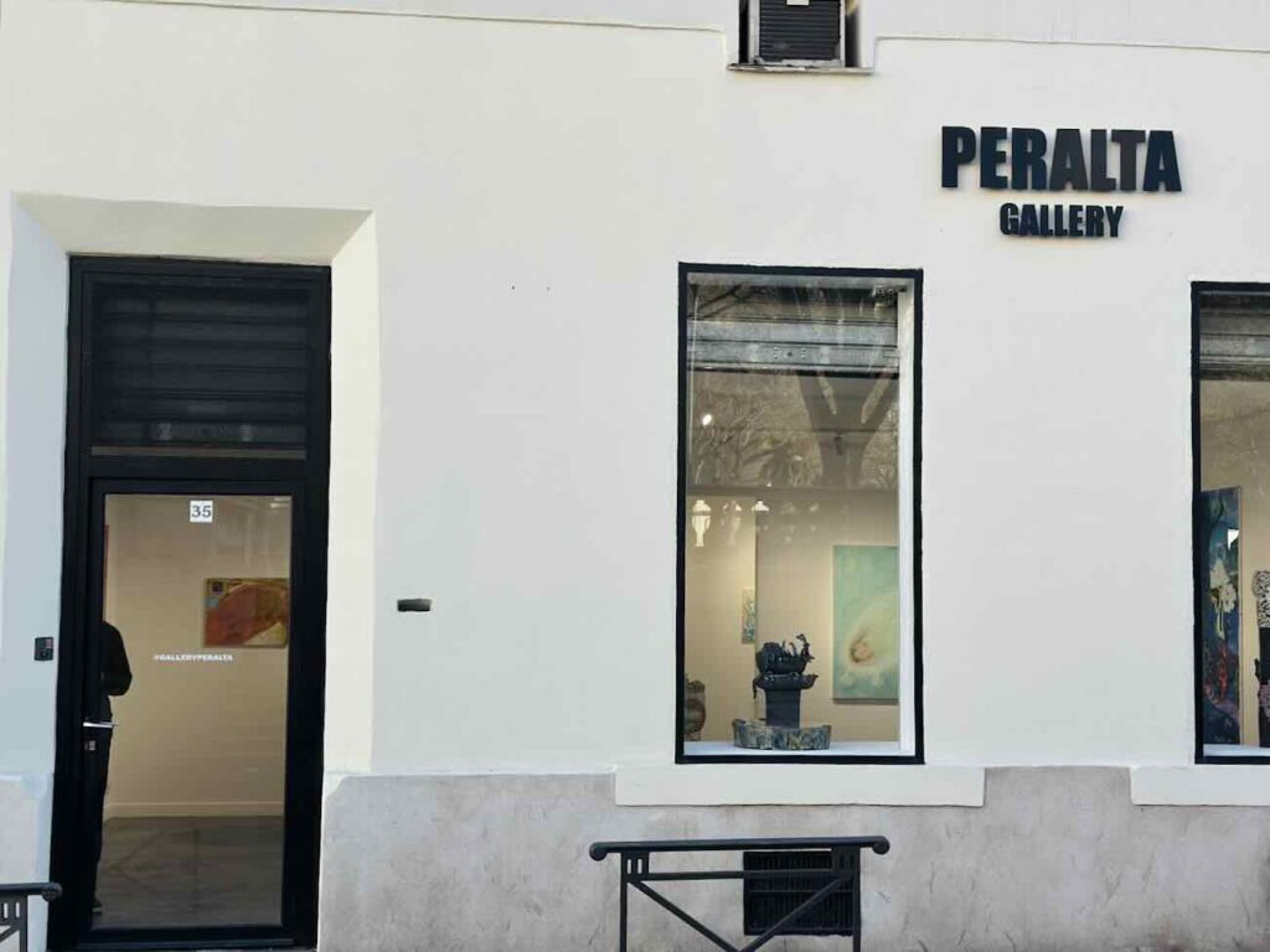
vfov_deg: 30.3
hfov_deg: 39.7
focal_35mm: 48
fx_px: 1761
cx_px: 635
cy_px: 476
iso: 80
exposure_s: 1/1019
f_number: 1.78
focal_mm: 6.86
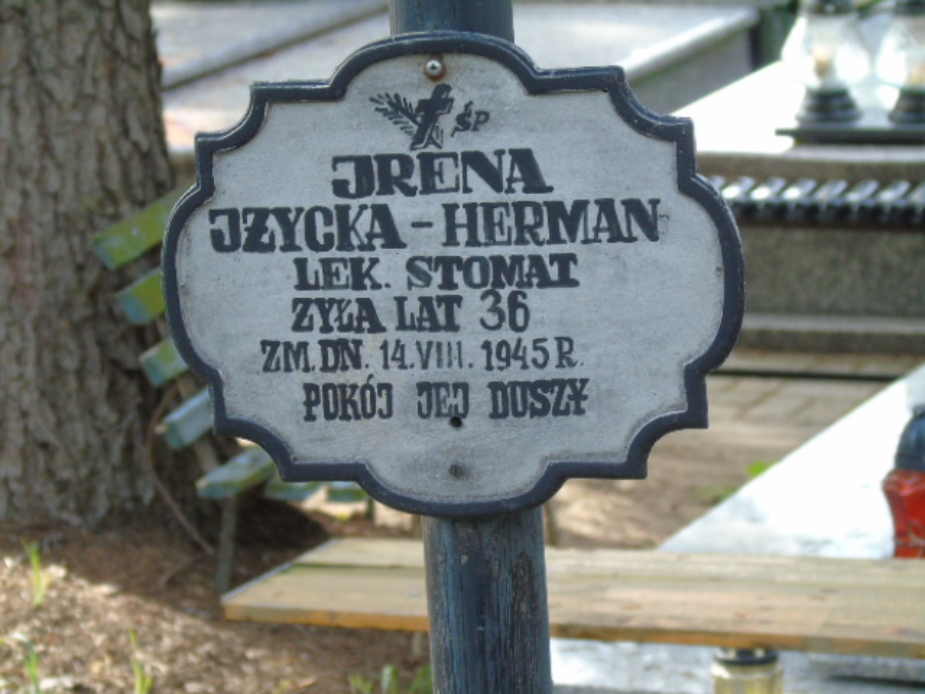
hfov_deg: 12.2
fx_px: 4329
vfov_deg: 9.2
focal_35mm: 162
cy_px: 347
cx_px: 462
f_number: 4.9
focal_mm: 29
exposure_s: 1/125
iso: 250
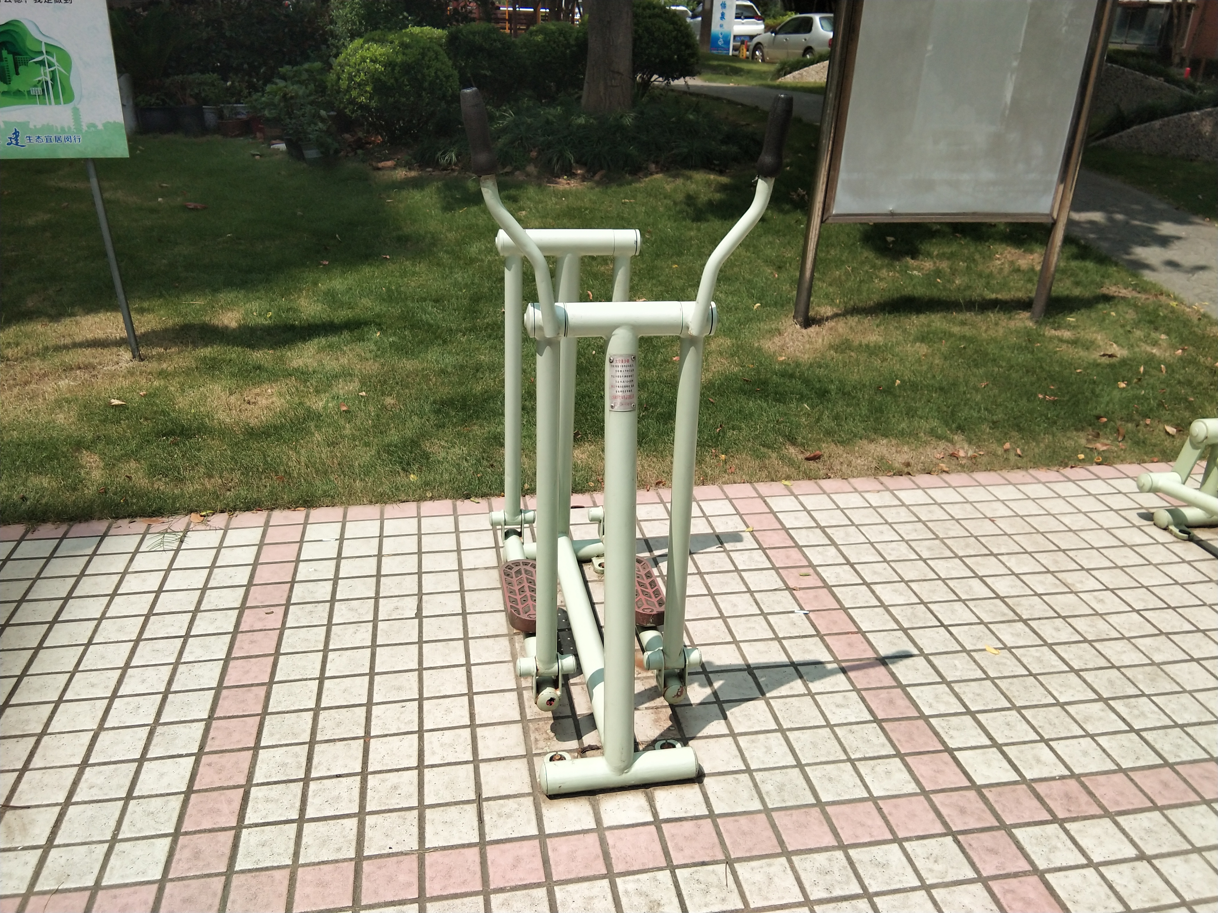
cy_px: 456
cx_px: 609
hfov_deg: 58.4
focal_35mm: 31
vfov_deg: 45.4
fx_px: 1091
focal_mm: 3.69
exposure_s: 1/1026
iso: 50
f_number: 2.2
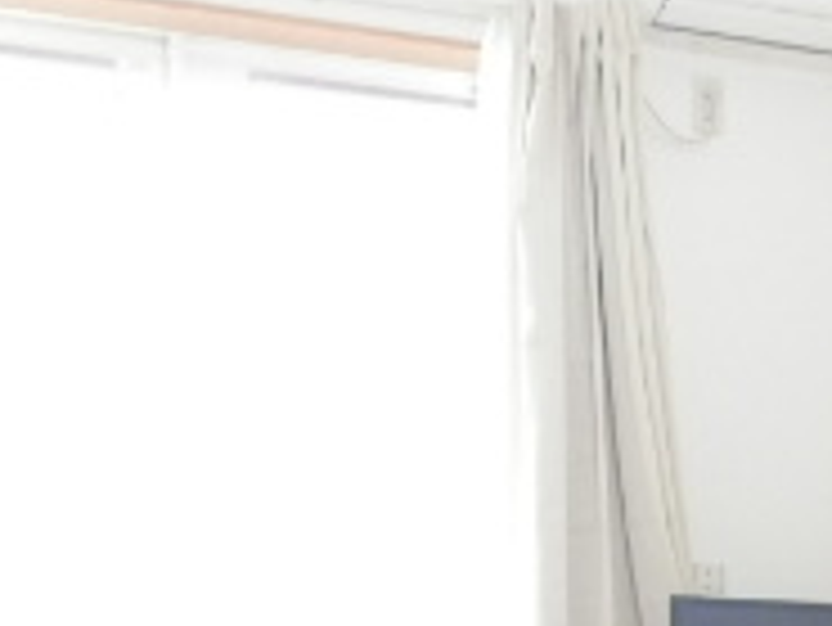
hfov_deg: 23.5
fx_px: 1996
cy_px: 739
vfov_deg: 17.1
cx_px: 531
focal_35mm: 83
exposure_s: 1/15
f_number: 3
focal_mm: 4.2
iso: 800
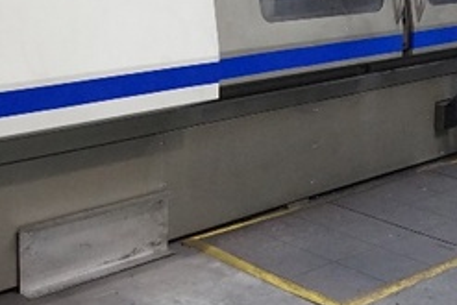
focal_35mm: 70
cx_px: 207
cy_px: 2
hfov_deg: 28.8
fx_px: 889
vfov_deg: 19.0
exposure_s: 1/160
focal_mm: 16
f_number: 3.5
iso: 3200
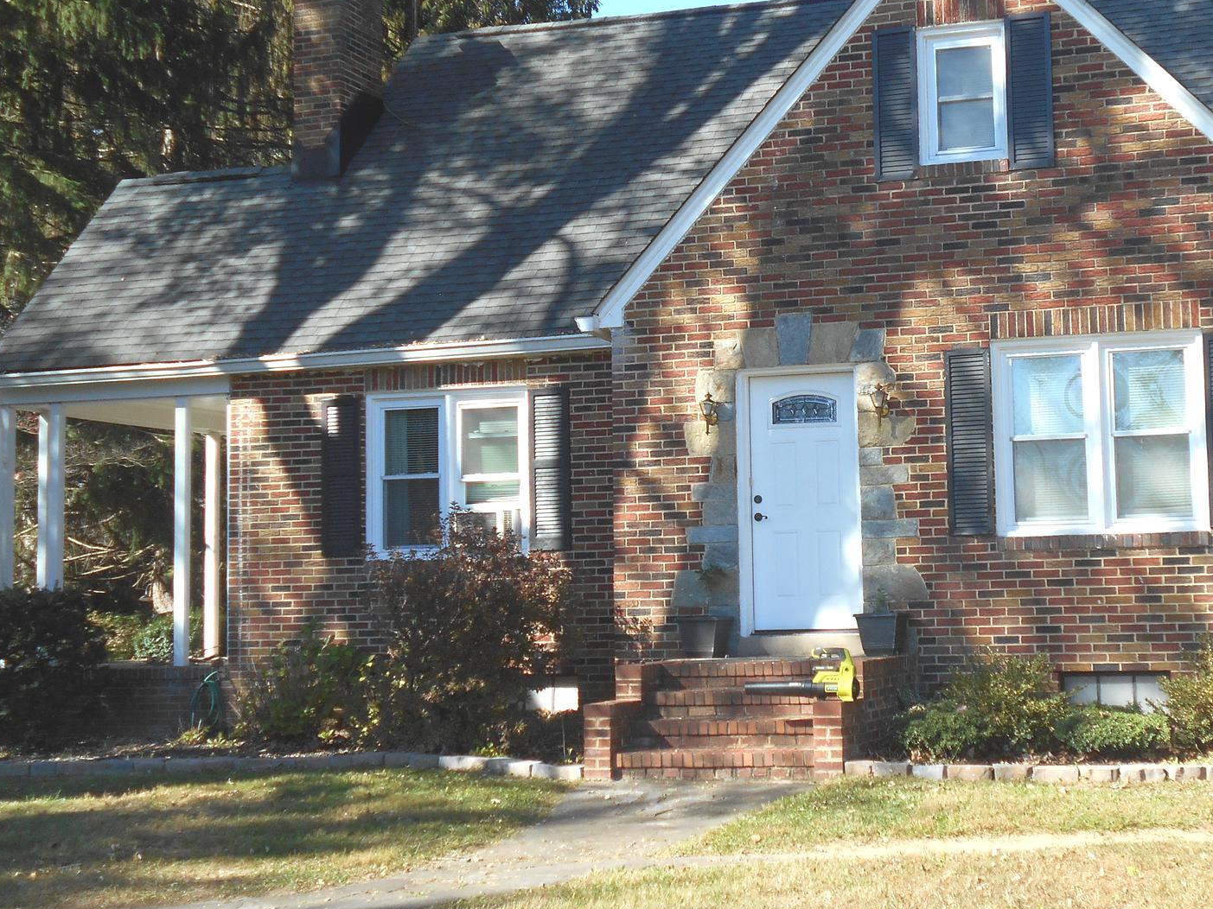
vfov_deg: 27.0
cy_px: 434
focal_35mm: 54
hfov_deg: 35.2
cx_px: 809
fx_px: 1892
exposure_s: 1/320
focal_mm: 6.7
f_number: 3.9
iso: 80
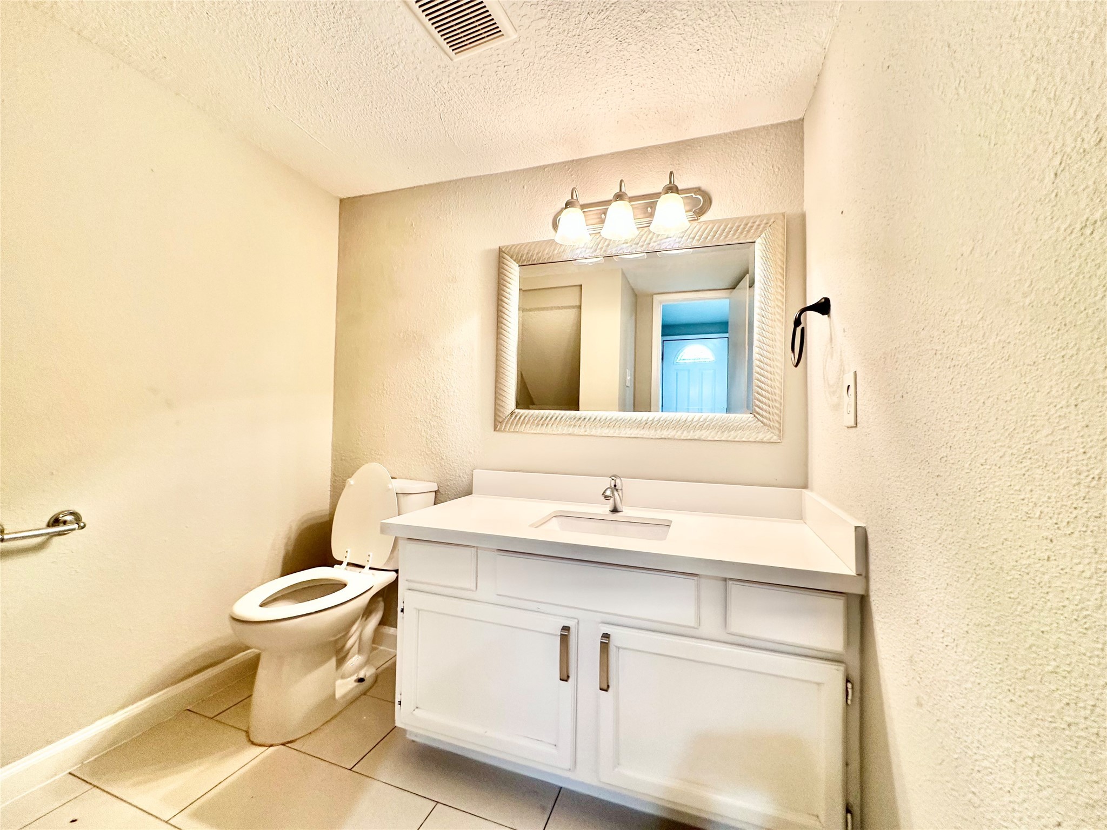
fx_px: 448
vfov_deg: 85.7
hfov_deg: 102.1
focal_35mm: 14
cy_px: 415
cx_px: 554
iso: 160
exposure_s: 1/60
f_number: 2.2
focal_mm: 2.22
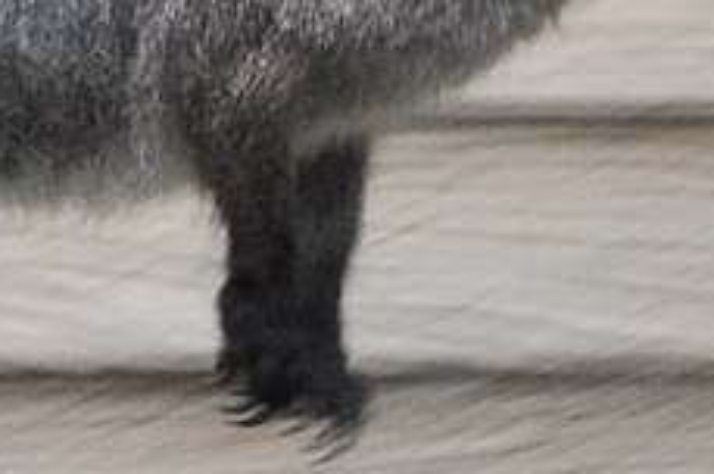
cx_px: -112
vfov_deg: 0.8
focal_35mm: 1782
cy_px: 161
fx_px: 35293
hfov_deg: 1.2
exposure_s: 1/125
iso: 450
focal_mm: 170
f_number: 5.6
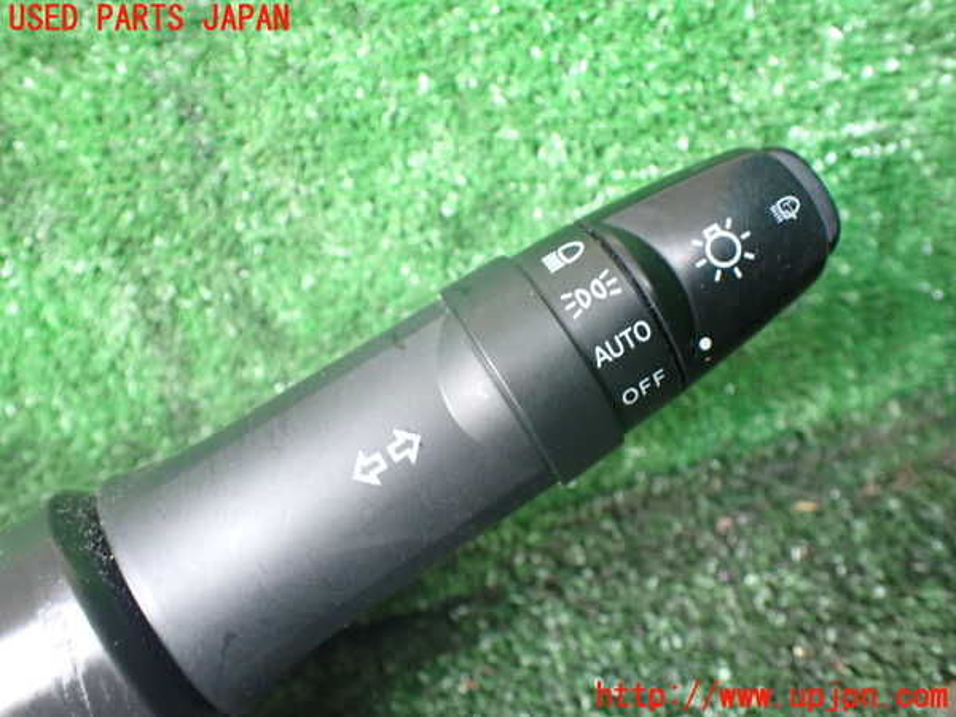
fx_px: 829
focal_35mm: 30
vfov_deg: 46.8
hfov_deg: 60.0
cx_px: 478
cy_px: 358
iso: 800
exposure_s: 1/50
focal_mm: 5.4
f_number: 2.3
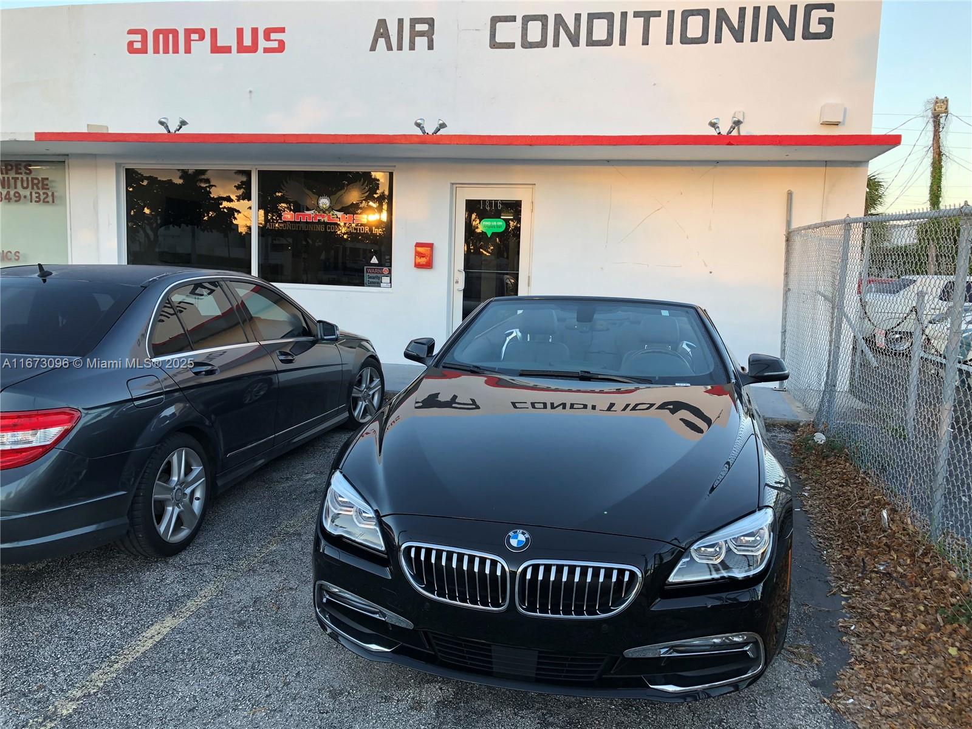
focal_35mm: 29
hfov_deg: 61.7
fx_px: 814
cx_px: 486
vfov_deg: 48.2
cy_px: 364
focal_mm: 3.99
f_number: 1.8
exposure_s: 1/120
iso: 25
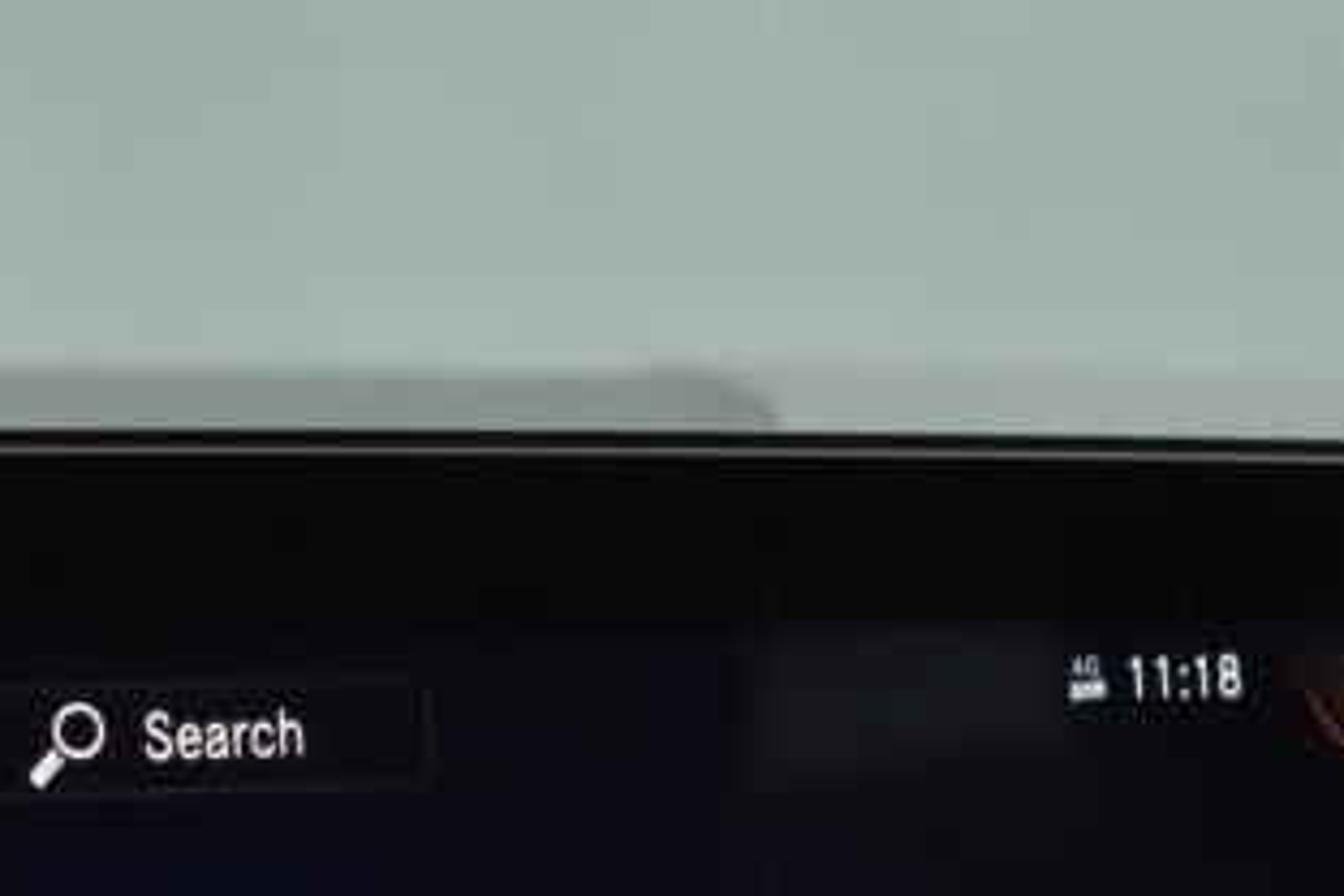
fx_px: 4778
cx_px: 99
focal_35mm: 128
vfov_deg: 10.5
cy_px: 1198
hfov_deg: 15.8
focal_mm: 26
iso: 1600
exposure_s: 1/100
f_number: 4
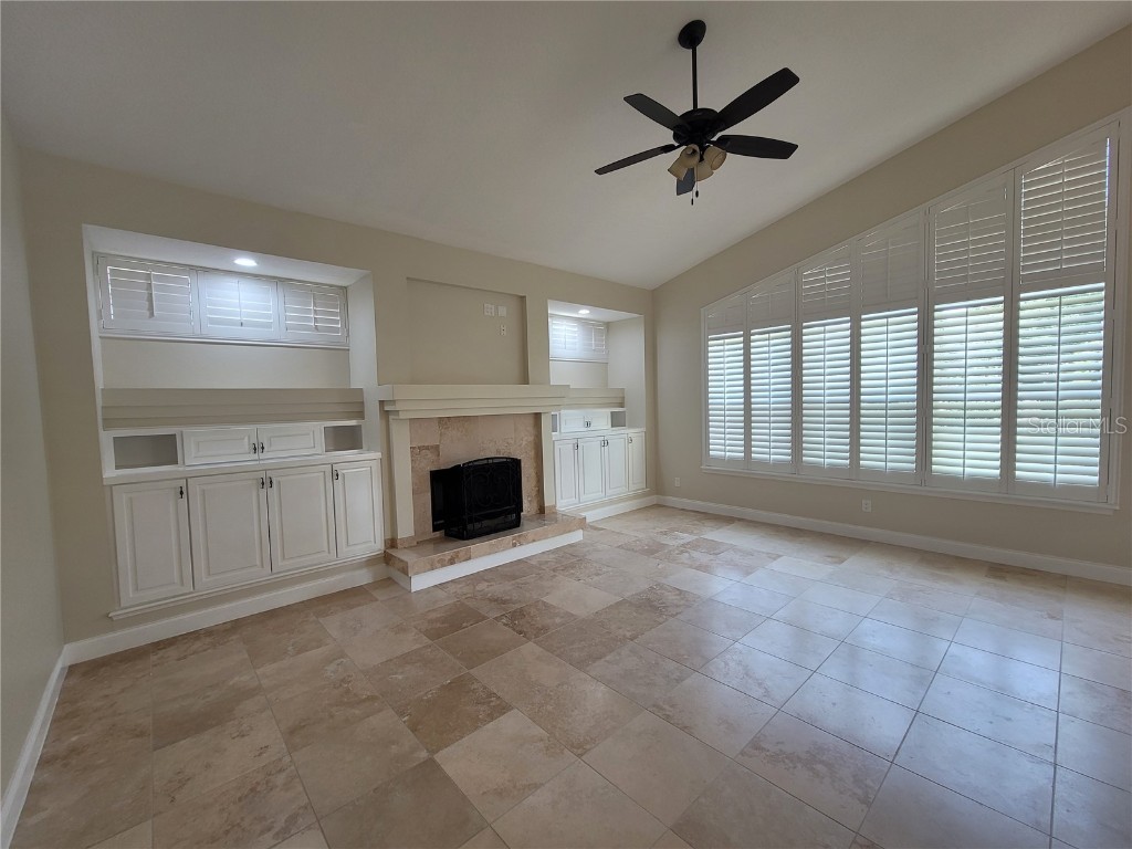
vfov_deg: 89.9
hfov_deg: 106.2
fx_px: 425
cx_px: 566
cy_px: 424
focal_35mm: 13
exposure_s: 1/60
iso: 80
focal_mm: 2.2
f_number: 2.2
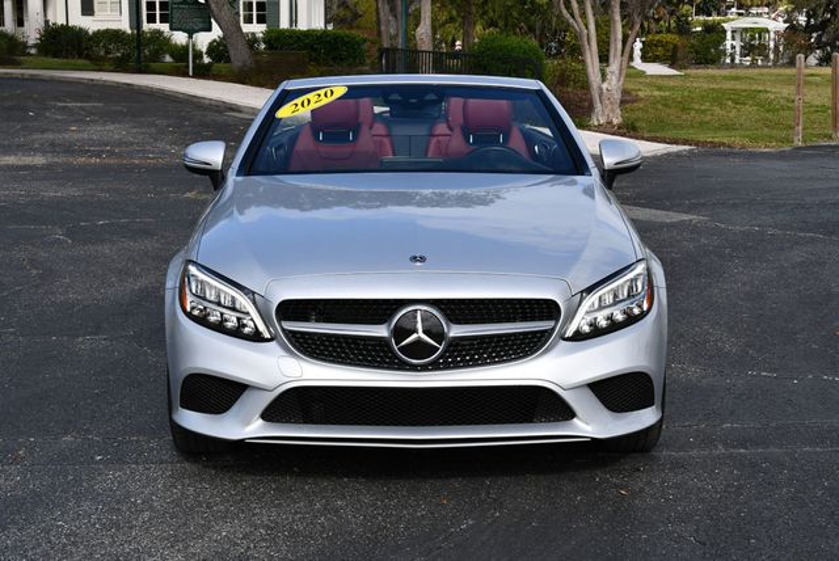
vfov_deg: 20.1
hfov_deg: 29.6
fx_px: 1586
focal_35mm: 68
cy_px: 280
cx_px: 420
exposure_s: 1/250
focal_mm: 34
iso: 100
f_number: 8
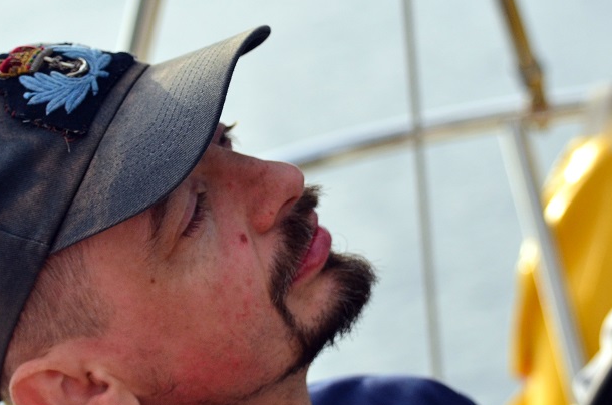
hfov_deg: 12.0
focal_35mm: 172
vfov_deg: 7.9
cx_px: 311
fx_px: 2918
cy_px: 155
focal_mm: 70
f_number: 4.5
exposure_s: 1/3200
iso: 800
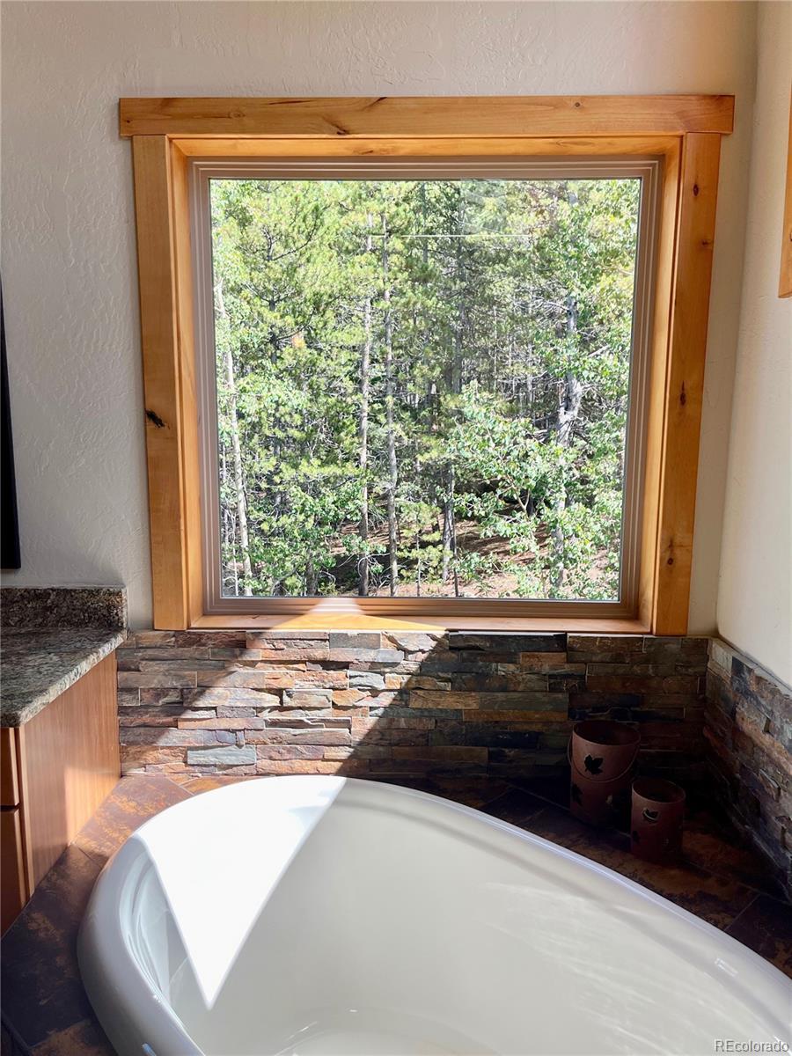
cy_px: 528
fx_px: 793
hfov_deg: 53.1
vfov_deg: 67.3
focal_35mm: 26
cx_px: 396
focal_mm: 5.1
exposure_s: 1/493
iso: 50
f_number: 1.6
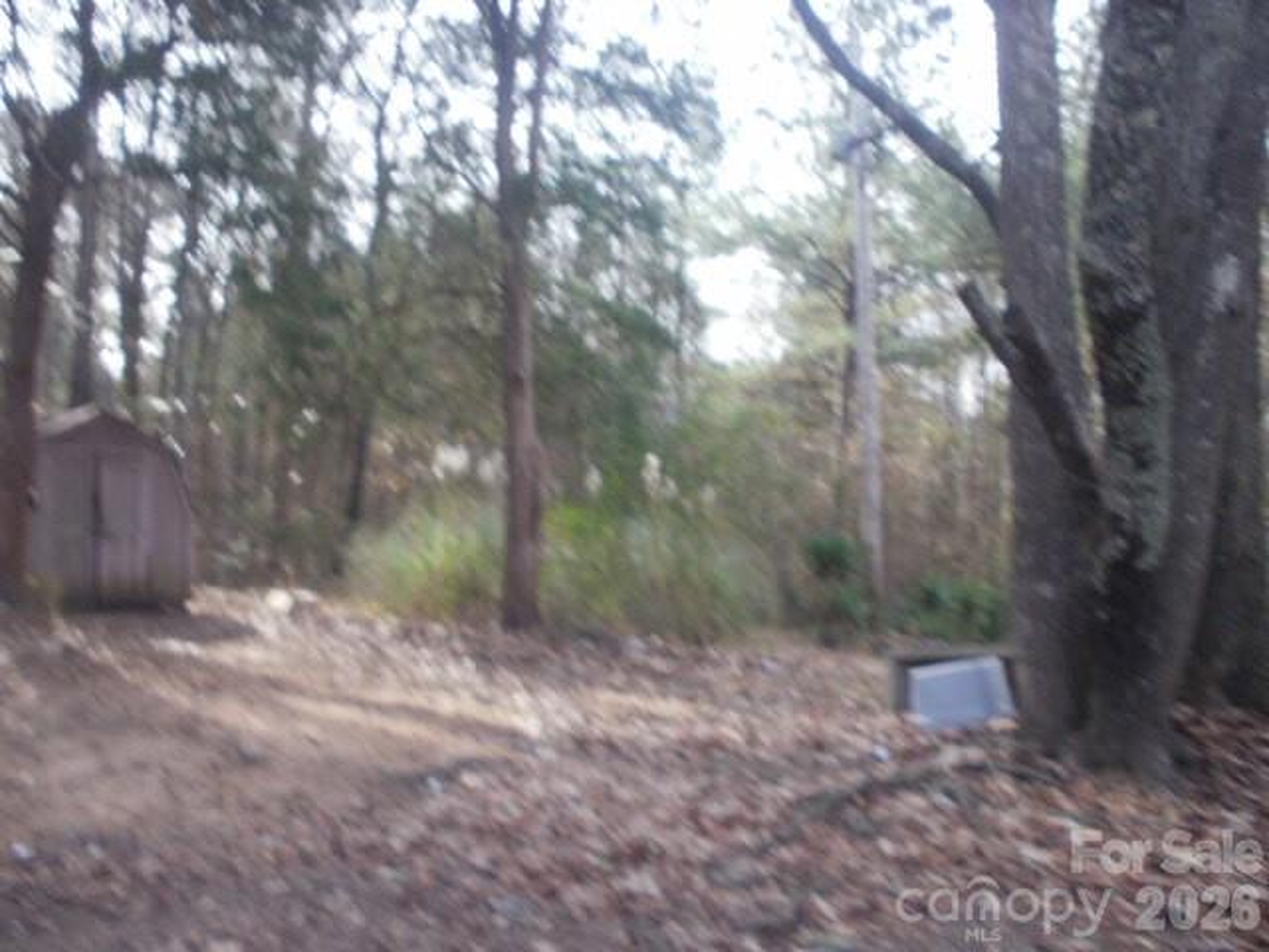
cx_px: 634
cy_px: 476
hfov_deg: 51.4
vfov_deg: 39.7
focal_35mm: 36
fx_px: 1320
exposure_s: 1/125
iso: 100
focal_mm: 6.3
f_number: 3.5
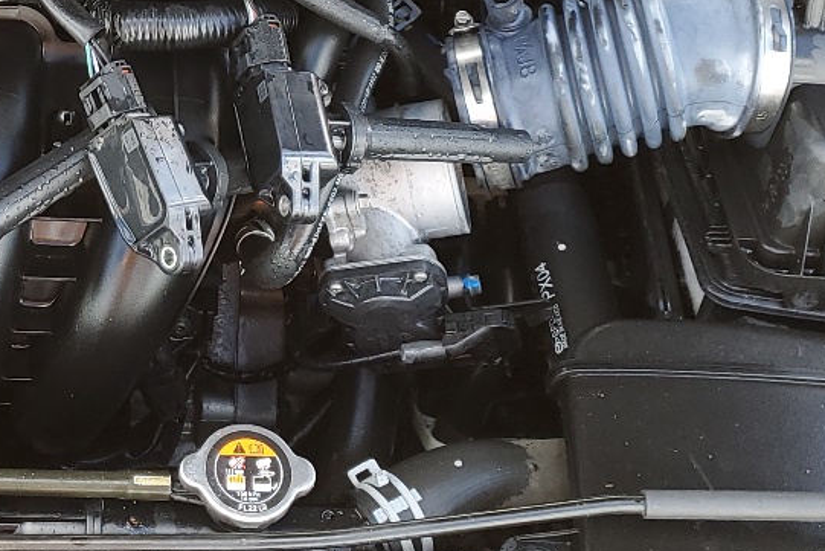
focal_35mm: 80
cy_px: -52
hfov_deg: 24.6
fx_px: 1834
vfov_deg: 16.6
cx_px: 75
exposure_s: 1/192
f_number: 1.5
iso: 50
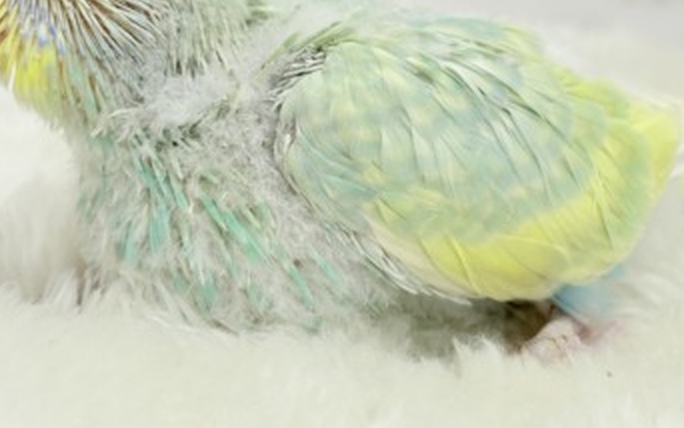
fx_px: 1921
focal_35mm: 103
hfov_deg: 20.2
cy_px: 126
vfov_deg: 12.7
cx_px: 326
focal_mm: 5.96
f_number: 1.6
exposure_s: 1/100
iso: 64
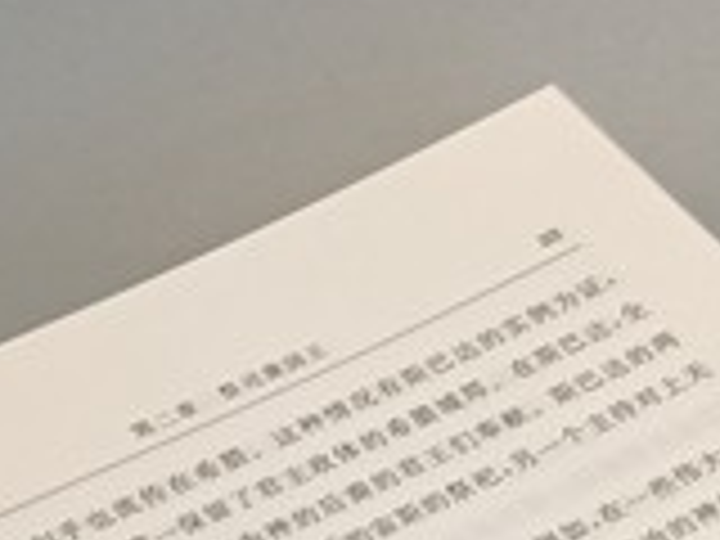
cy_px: 1179
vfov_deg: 10.3
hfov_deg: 15.1
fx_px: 2704
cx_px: 162
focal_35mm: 130
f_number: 1.8
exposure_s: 1/50
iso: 167
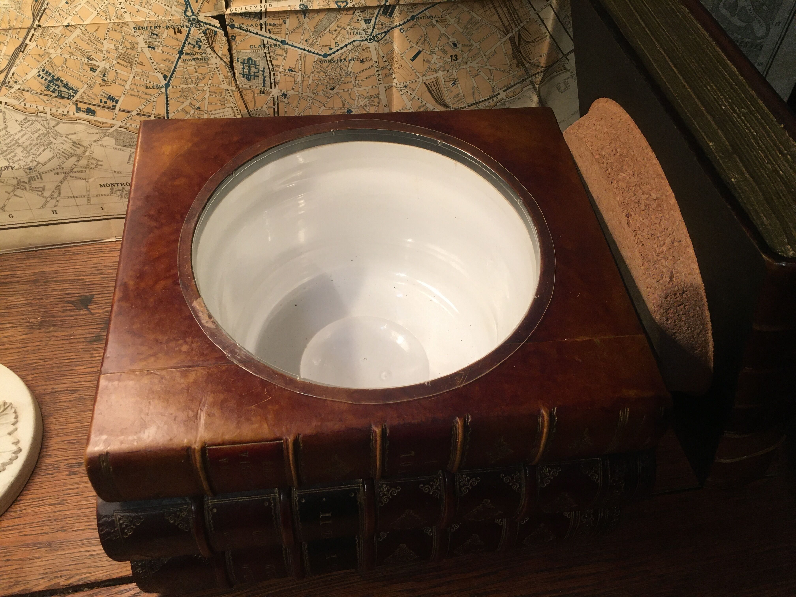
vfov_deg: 48.2
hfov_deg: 61.7
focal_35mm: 29
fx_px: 667
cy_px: 298
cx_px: 398
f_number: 2.2
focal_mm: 4.15
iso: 50
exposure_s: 1/33
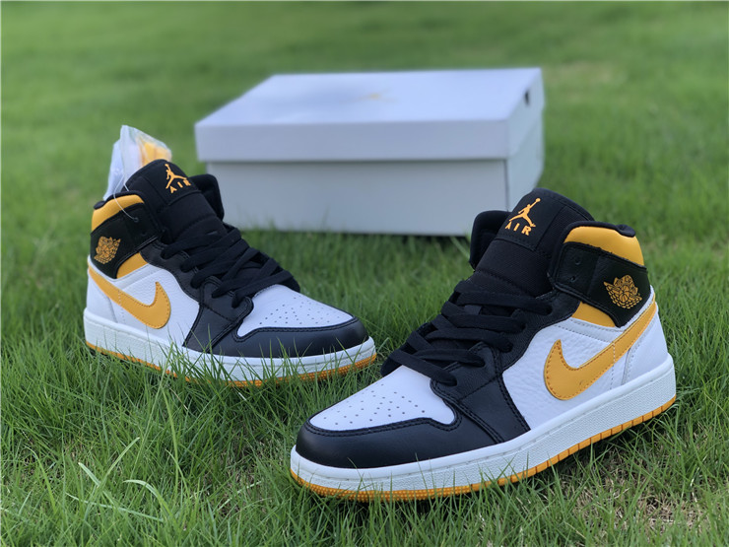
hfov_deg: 36.8
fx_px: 1095
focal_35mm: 52
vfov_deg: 28.0
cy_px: 274
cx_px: 364
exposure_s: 1/203
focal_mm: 6
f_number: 2.4
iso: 16
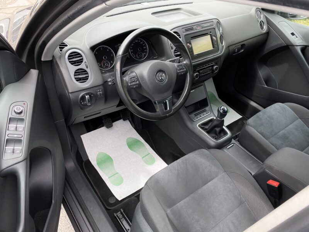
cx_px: 154
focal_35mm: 26
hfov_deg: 67.3
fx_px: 232
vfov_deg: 53.1
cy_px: 116
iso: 32
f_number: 1.8
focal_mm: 4.25
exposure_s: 1/310
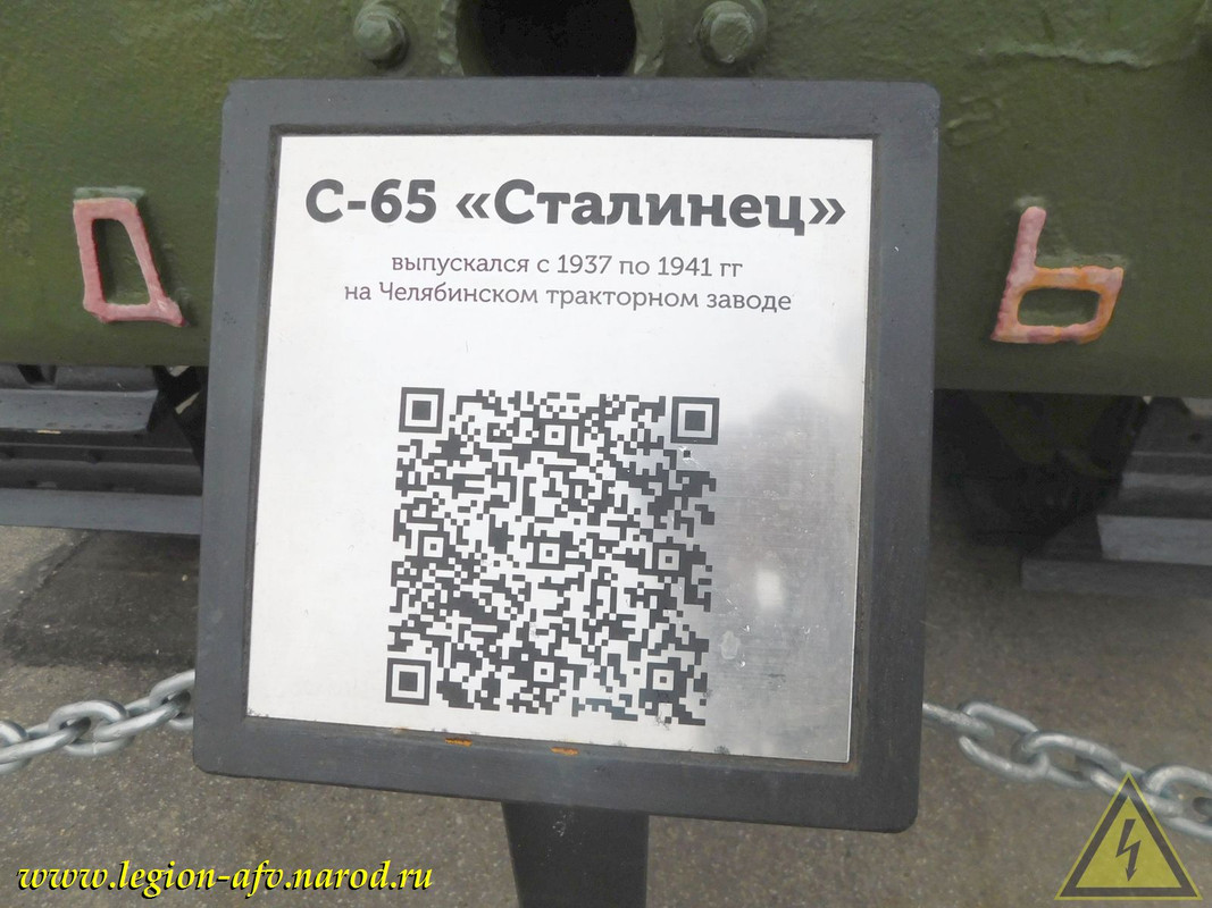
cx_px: 606
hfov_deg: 73.9
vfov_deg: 58.9
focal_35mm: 23
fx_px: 805
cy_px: 454
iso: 125
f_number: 3
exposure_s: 1/320
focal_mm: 4
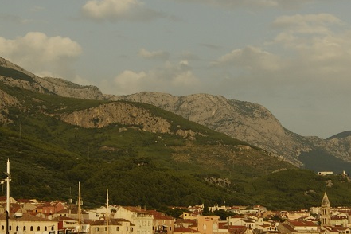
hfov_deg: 20.0
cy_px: 125
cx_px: 234
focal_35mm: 102
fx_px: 994
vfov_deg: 13.4
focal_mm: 22
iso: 100
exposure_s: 1/125
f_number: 10
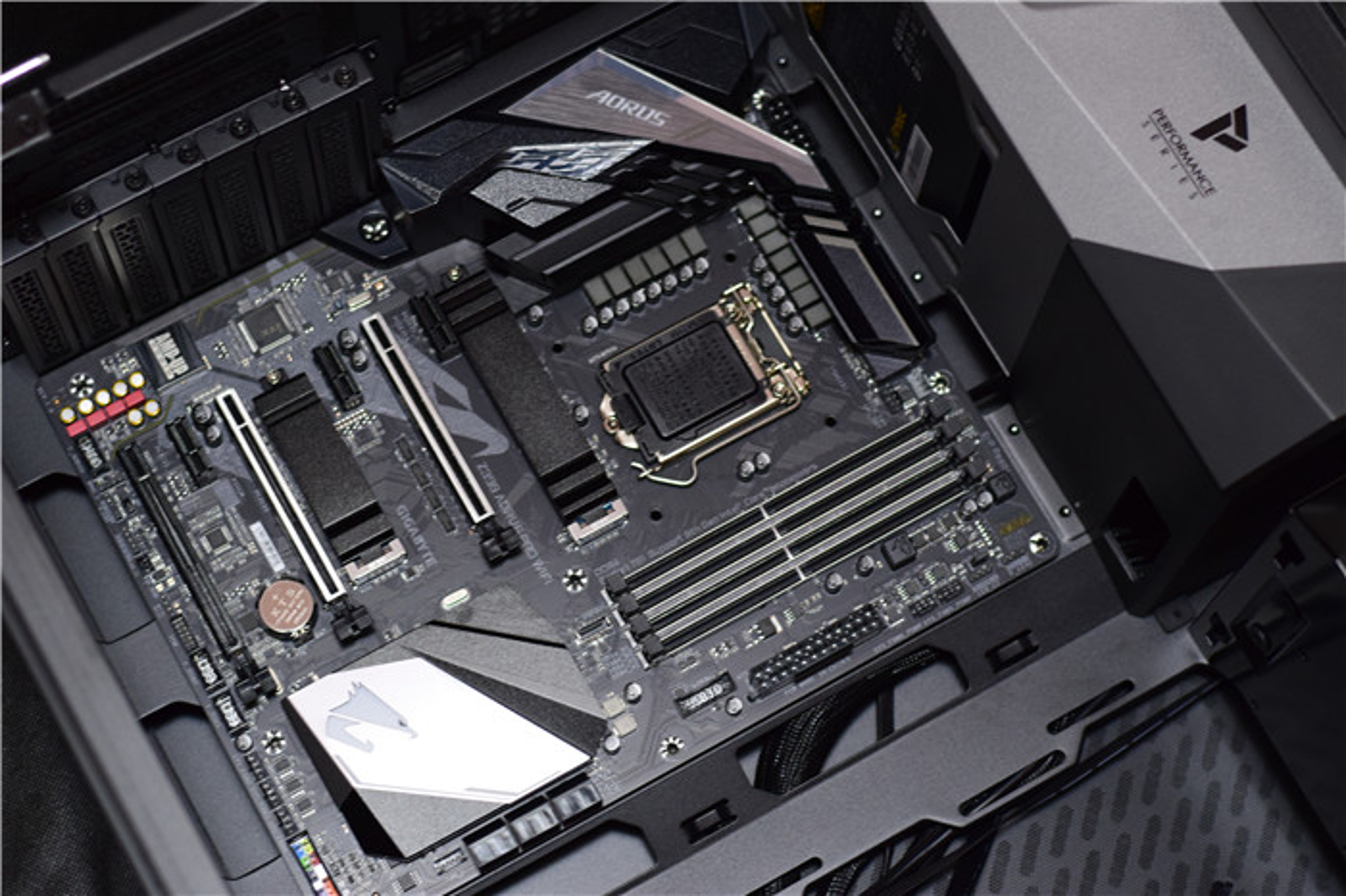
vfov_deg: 18.2
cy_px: 448
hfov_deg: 27.0
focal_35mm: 75
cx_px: 673
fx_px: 2803
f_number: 2.8
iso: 1600
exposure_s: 1/30
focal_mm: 50
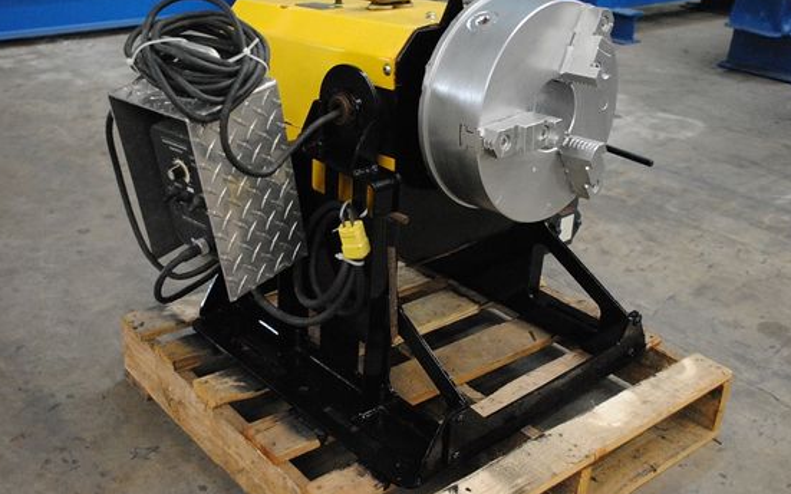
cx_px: 385
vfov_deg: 32.0
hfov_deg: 49.3
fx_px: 862
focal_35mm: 40
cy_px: 230
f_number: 4
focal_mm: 24
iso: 1600
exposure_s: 1/15
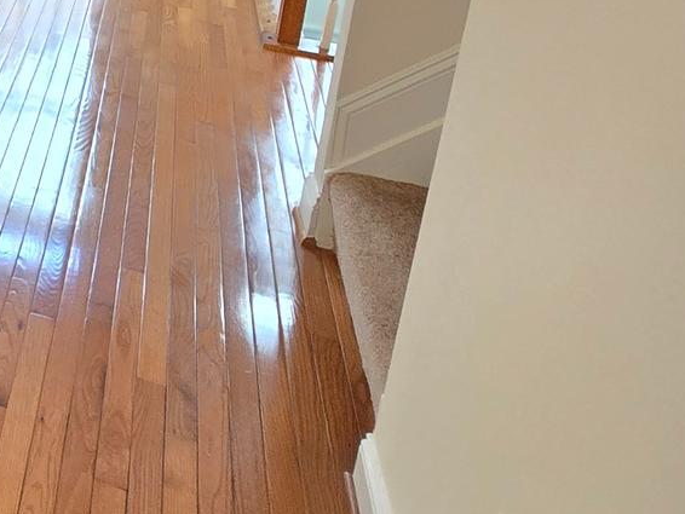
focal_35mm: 47
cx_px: -305
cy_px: -121
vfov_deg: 26.9
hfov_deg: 28.6
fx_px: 930
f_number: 2.2
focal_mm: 2.2
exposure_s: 1/60
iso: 200
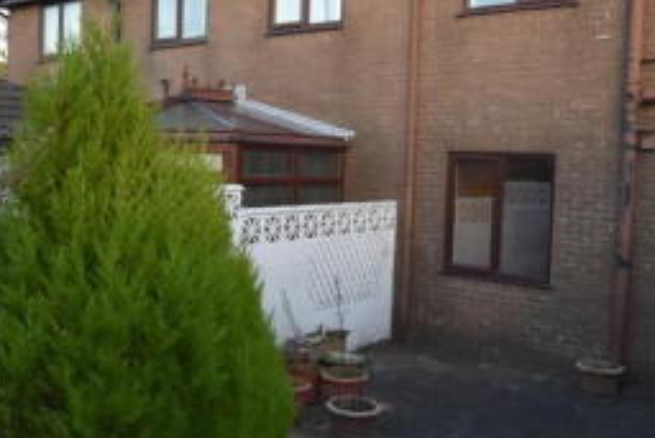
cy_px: 188
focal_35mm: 42
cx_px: 252
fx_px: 770
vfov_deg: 31.7
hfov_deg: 45.8
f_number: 7.1
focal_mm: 11
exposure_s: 1/200
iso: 800
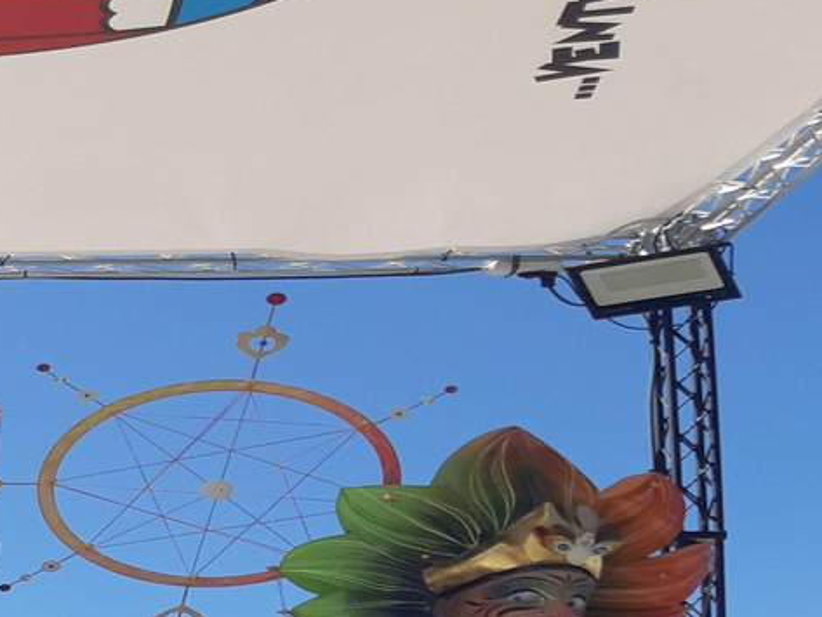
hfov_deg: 19.1
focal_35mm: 88
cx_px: -457
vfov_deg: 15.2
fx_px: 2090
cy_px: 1003
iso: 40
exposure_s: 1/2075
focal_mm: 3.93
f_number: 1.7
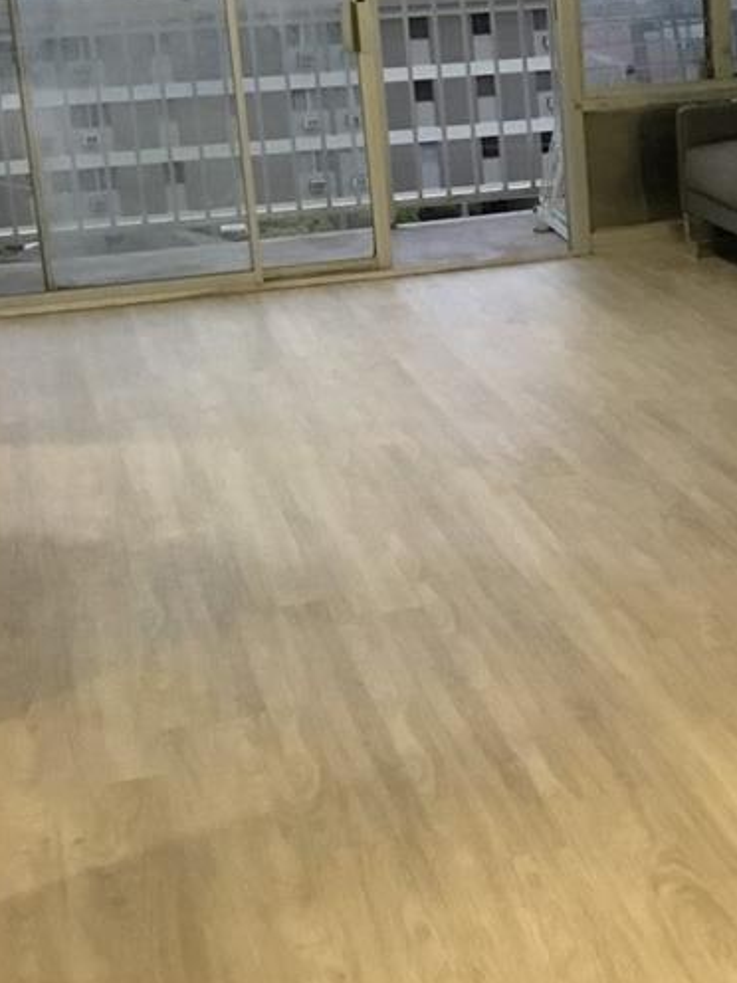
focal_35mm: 75
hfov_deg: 19.1
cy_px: 353
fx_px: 2129
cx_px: 743
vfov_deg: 25.9
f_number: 2.4
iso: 160
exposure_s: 1/30
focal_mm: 3.3
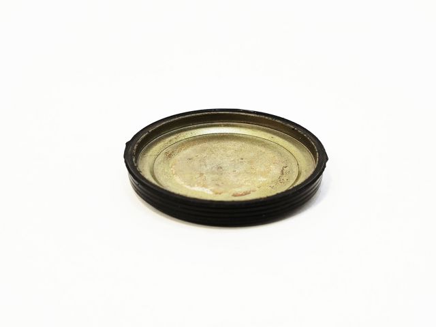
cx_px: 218
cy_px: 164
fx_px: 642
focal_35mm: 51
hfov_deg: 37.5
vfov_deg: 28.6
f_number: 1.75
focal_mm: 4.75
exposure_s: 1/100
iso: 140
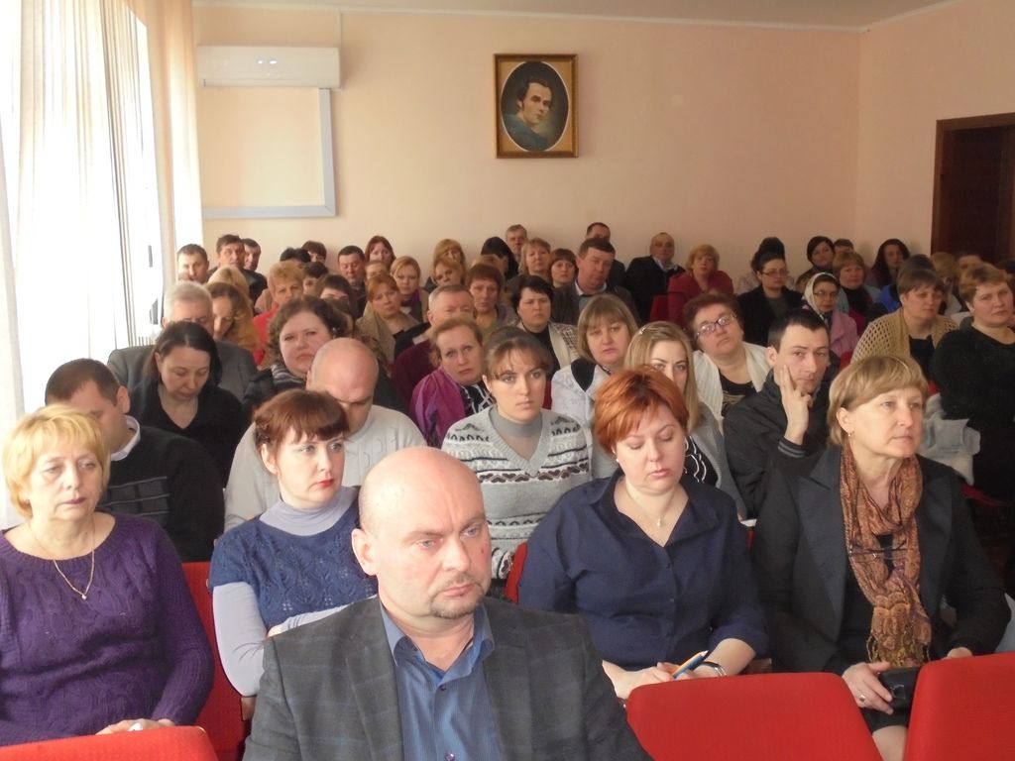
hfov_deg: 49.0
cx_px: 508
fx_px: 1114
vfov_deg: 37.7
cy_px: 380
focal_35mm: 38
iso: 400
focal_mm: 6.9
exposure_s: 1/50
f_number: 4.2
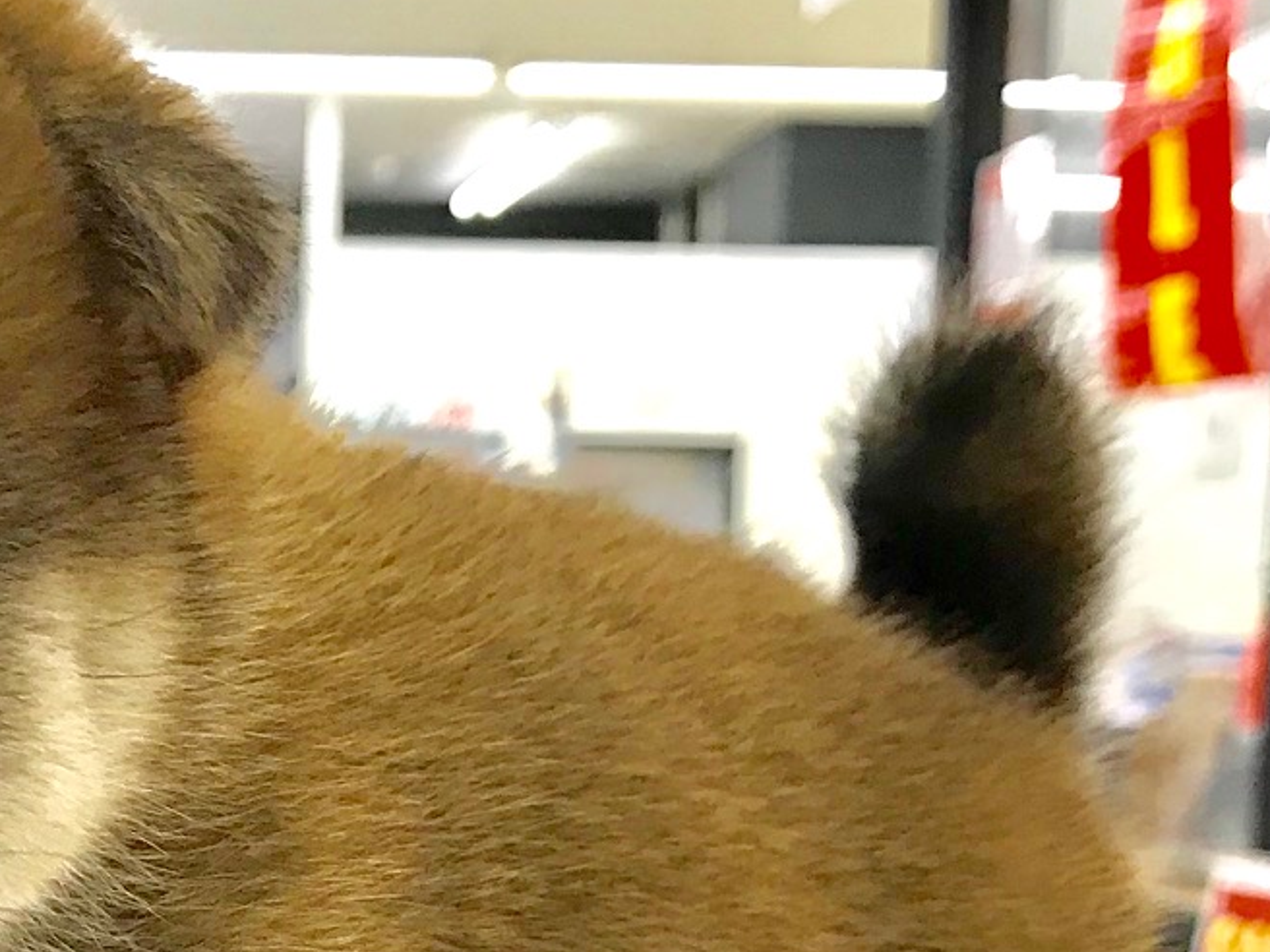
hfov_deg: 21.9
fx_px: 3155
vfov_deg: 16.6
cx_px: -2
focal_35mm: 86
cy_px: 1074
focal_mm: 3.99
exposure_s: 1/33
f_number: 1.8
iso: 32
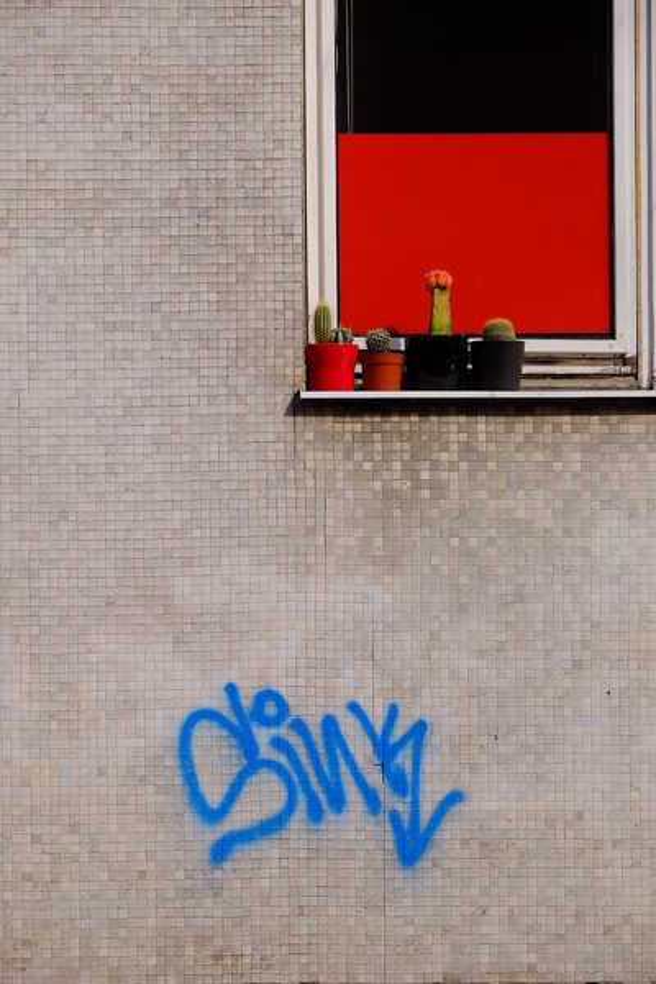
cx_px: 328
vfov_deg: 24.5
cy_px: 492
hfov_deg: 16.5
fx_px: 2268
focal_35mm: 83
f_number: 5.6
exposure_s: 1/800
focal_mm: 55
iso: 200
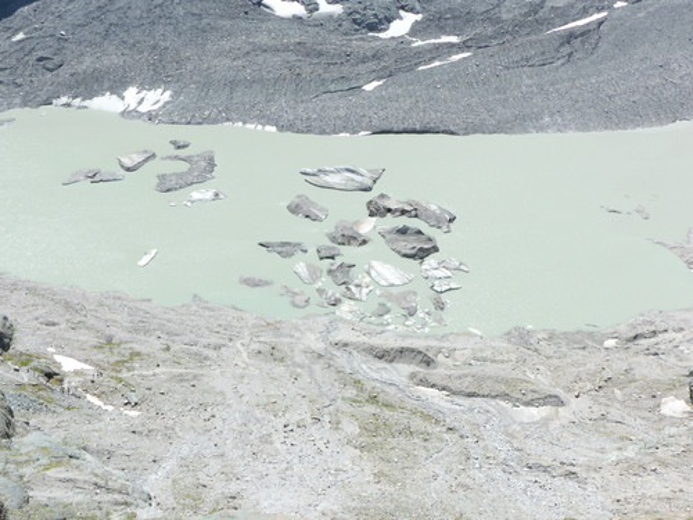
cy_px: 260
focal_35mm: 42
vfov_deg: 34.3
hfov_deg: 44.8
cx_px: 346
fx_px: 841
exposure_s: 1/640
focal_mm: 4.9
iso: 80
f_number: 3.3
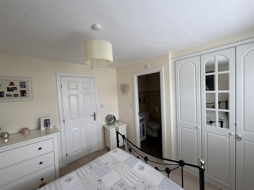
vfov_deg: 85.7
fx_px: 103
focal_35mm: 14
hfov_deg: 102.1
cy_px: 95
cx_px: 127
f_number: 2.2
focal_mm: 2.22
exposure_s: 1/99
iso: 125
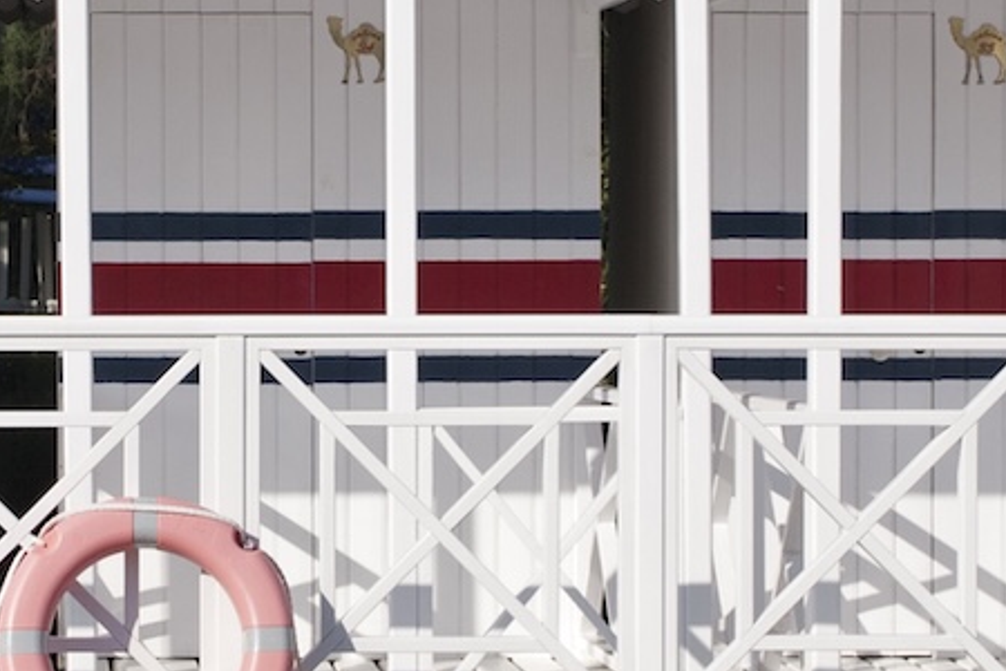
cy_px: 262
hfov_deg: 14.1
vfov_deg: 9.5
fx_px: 4052
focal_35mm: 145
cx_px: 156
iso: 320
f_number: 11
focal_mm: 34
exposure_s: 1/800
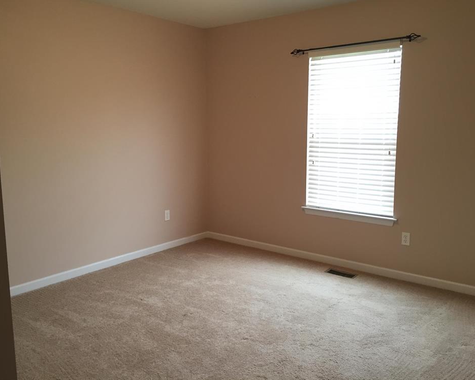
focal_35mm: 31
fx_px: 436
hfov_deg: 57.2
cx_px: 243
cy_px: 187
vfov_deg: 47.1
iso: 80
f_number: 2.2
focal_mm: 4.15
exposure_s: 1/30
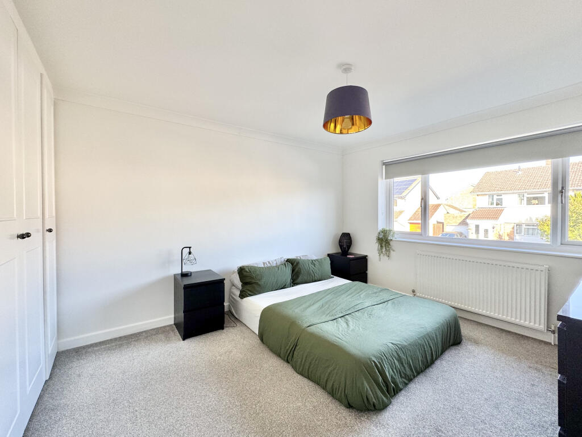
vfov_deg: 85.7
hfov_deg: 102.1
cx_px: 291
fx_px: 235
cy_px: 218
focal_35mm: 14
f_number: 2.2
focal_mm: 2.22
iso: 100
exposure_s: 1/99
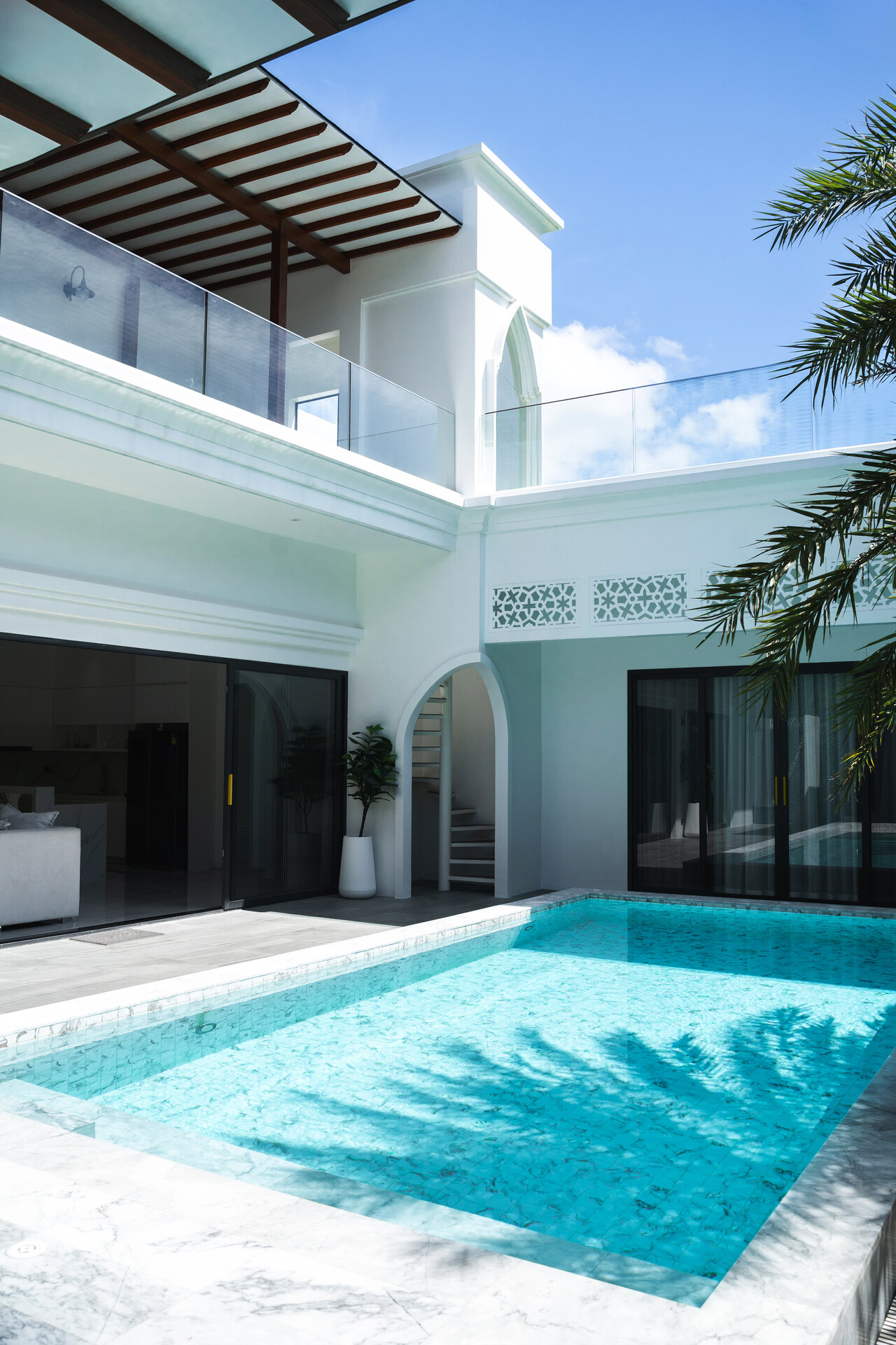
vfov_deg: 63.7
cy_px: 672
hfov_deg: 45.0
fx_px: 1083
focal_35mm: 29
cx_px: 448
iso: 500
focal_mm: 29
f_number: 6.3
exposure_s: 1/800
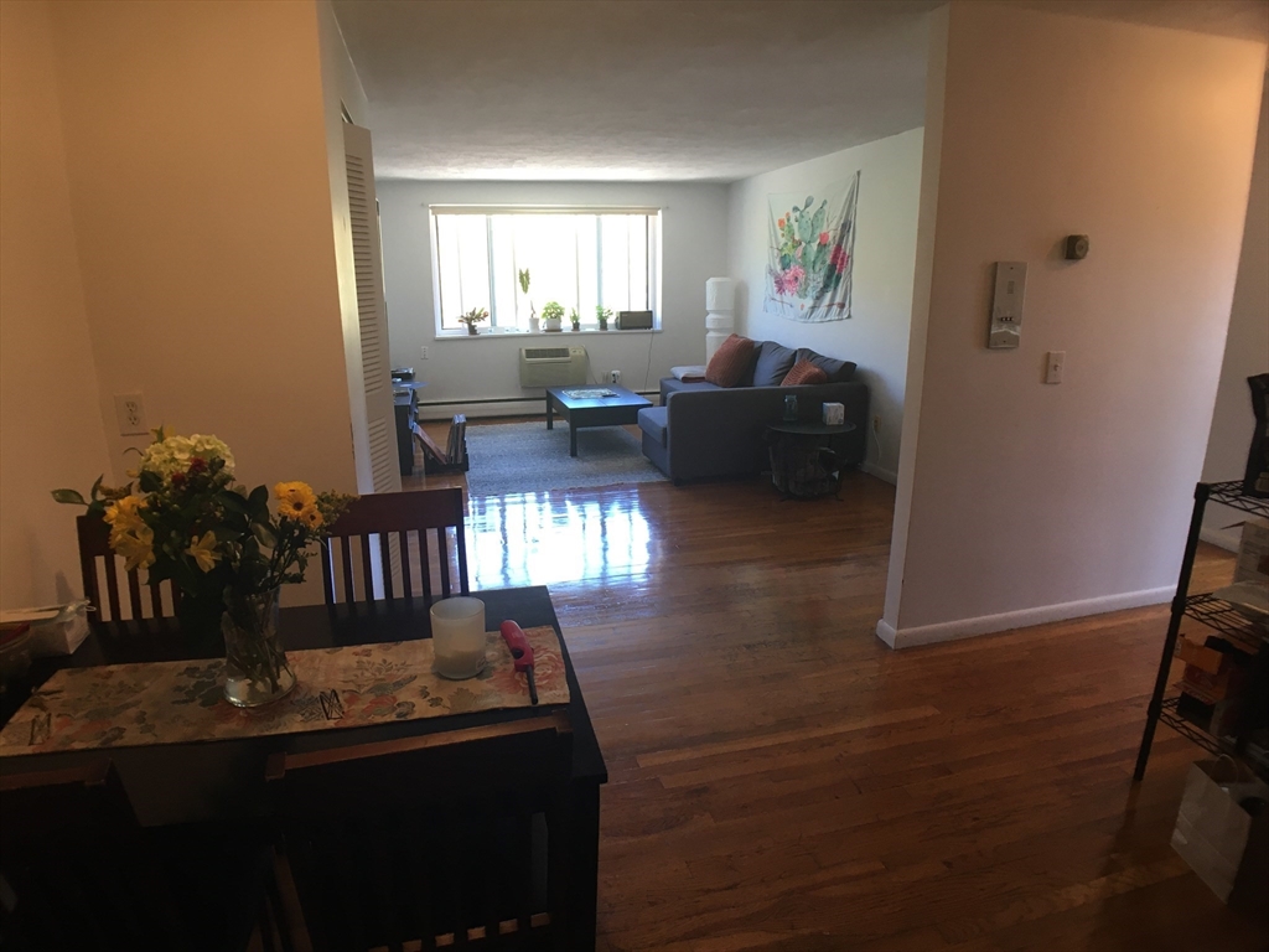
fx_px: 1063
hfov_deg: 61.7
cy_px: 476
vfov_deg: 48.2
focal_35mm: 29
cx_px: 634
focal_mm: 4.15
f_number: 2.2
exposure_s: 1/30
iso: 64
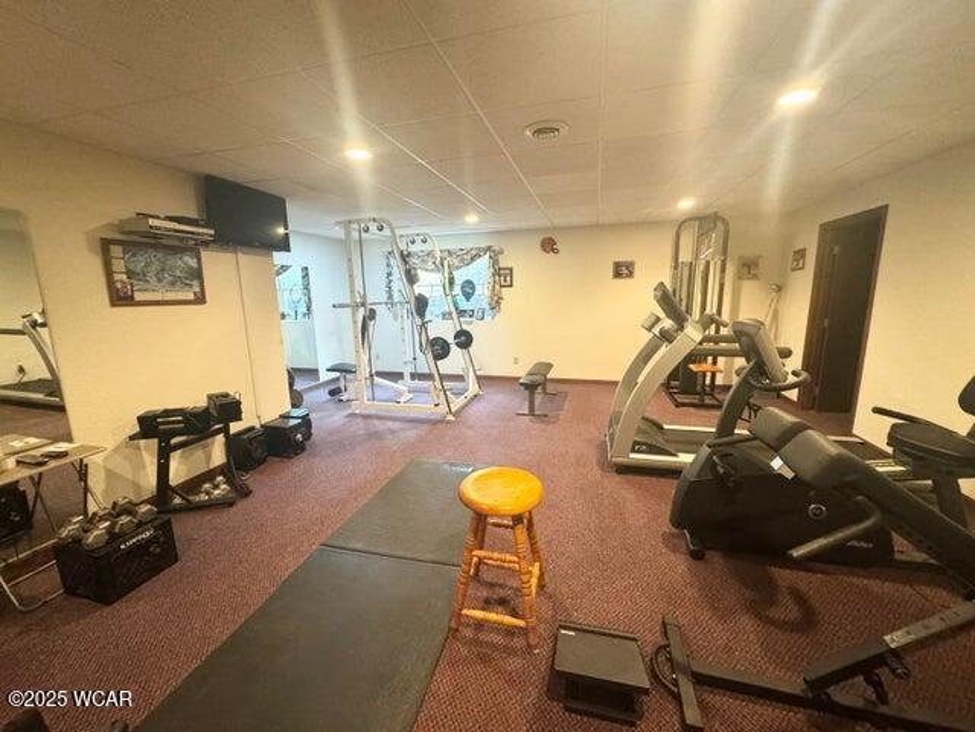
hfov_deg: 102.1
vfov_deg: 85.7
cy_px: 366
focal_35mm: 14
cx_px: 488
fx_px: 394
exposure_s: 1/60
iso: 640
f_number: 2.2
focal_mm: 2.22
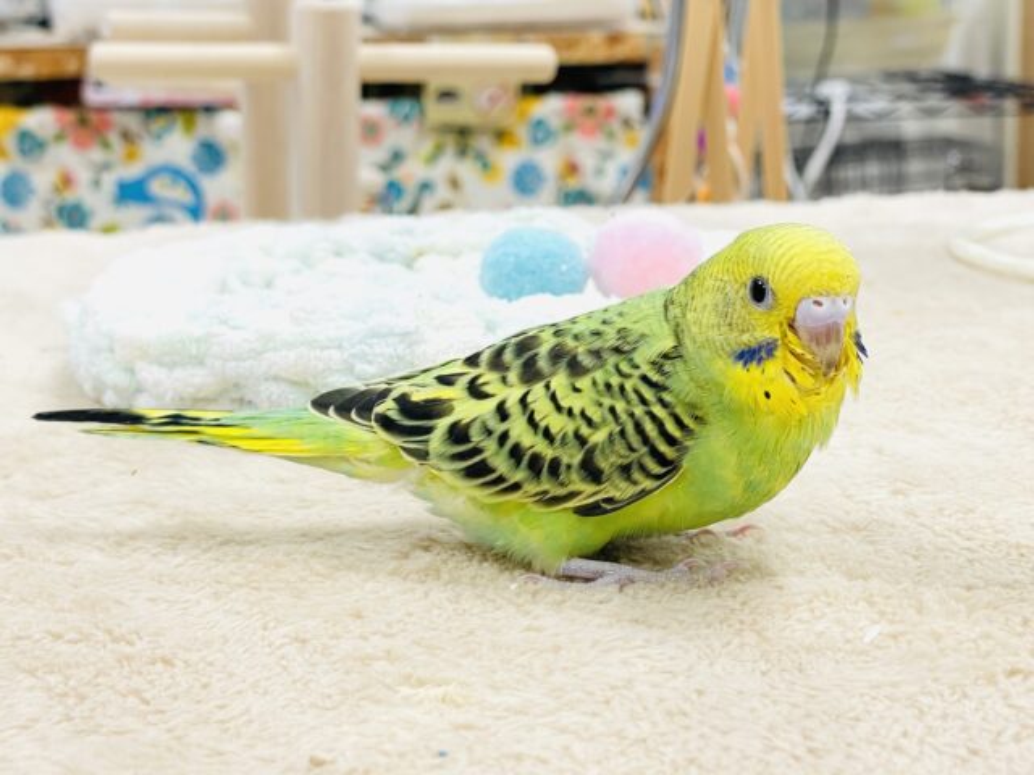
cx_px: 517
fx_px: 1553
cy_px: 388
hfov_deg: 36.8
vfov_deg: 28.0
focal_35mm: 52
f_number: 2
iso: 64
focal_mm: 6
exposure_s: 1/99
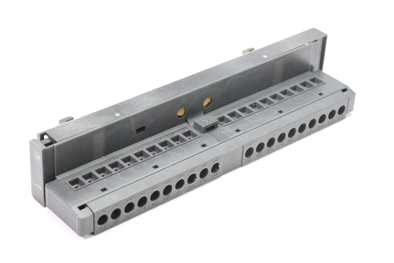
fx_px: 1051
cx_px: 197
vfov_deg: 14.3
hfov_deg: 21.2
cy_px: 132
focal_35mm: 96
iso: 250
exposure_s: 1/8
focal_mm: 48
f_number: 11
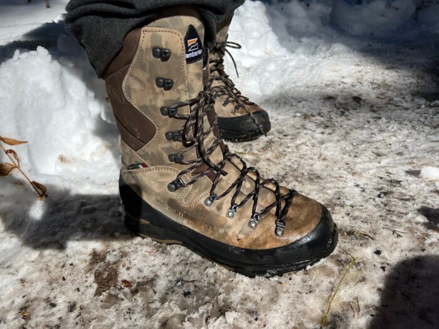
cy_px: 164
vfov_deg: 53.1
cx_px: 220
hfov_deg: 67.3
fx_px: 330
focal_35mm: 26
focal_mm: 5.7
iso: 50
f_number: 1.5
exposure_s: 1/9434
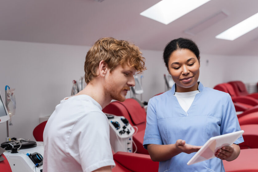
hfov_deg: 32.9
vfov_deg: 22.3
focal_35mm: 61
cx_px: 138
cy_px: 102
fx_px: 437
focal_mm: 50
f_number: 3.5
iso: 250
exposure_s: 1/160
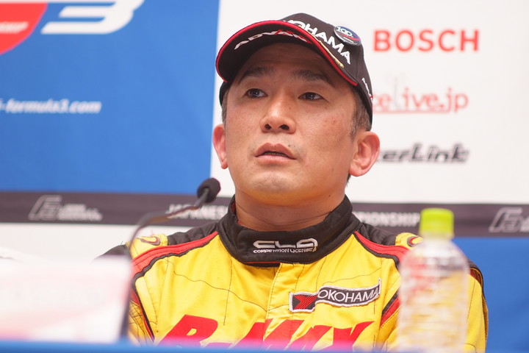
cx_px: 264
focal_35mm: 158
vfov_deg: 8.7
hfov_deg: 13.0
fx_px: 2322
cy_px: 176
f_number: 2.5
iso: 250
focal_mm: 105
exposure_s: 1/250
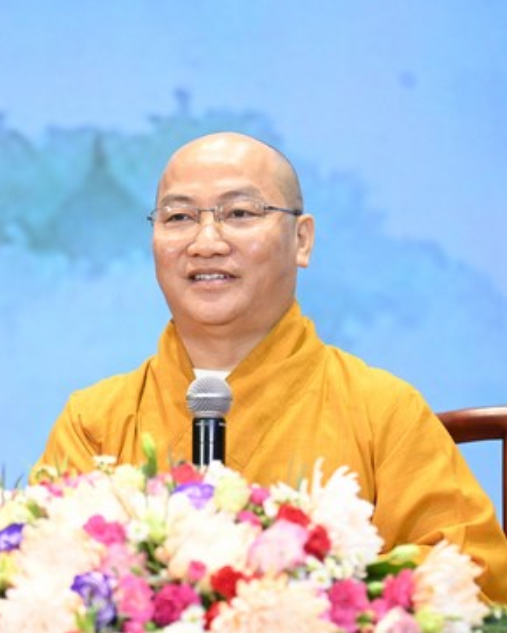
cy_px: 334
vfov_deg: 9.6
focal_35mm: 202
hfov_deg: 7.7
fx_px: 3786
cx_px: 149
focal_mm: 120
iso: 6400
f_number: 4
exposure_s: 1/200
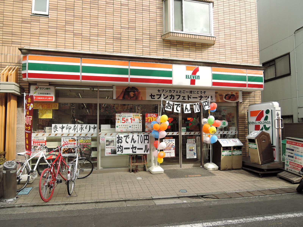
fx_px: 210
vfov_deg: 56.8
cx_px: 152
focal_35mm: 24
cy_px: 114
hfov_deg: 71.6
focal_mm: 5.1
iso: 80
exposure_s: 1/320
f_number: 2.8
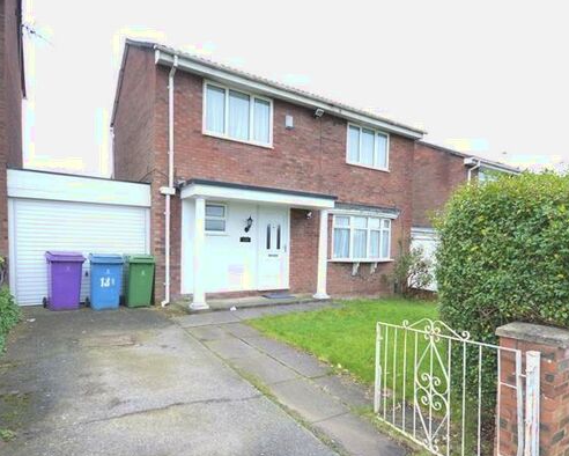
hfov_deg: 80.3
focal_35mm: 20
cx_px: 293
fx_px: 337
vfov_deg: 67.7
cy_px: 266
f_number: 4
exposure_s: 1/60
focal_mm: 10
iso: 400
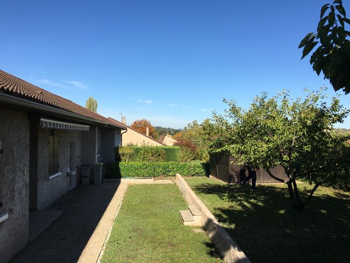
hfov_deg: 61.7
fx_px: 293
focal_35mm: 29
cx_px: 175
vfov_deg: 48.2
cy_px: 132
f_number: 2.2
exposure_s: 1/1508
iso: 25
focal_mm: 4.15
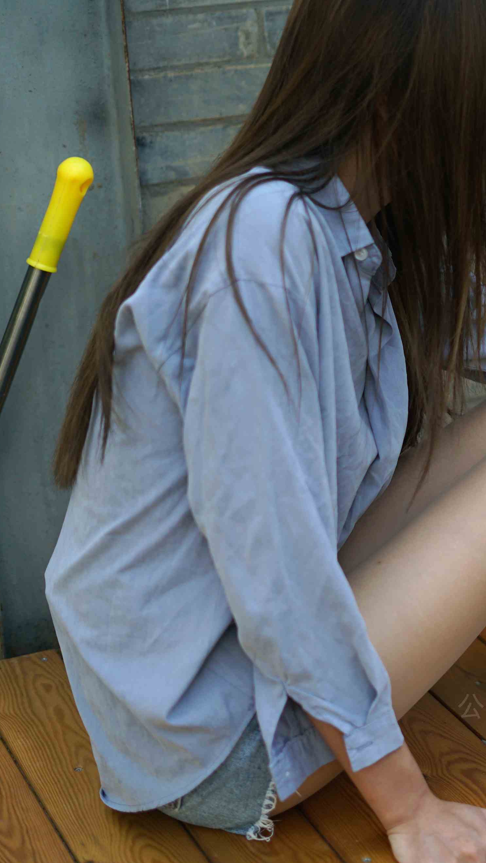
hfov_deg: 13.9
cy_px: 415
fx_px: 1924
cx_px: 604
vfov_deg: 25.3
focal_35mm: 84
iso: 200
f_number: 2
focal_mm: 50
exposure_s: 1/1600
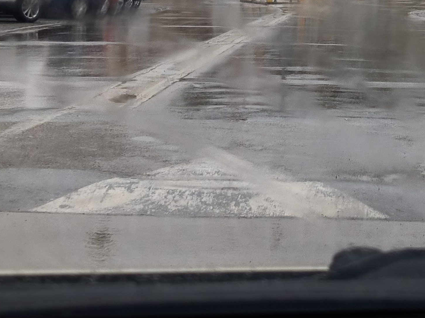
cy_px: -127
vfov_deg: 11.1
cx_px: 481
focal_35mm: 129
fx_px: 1583
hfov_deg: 14.9
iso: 50
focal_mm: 6.57
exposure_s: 1/247
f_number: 1.6
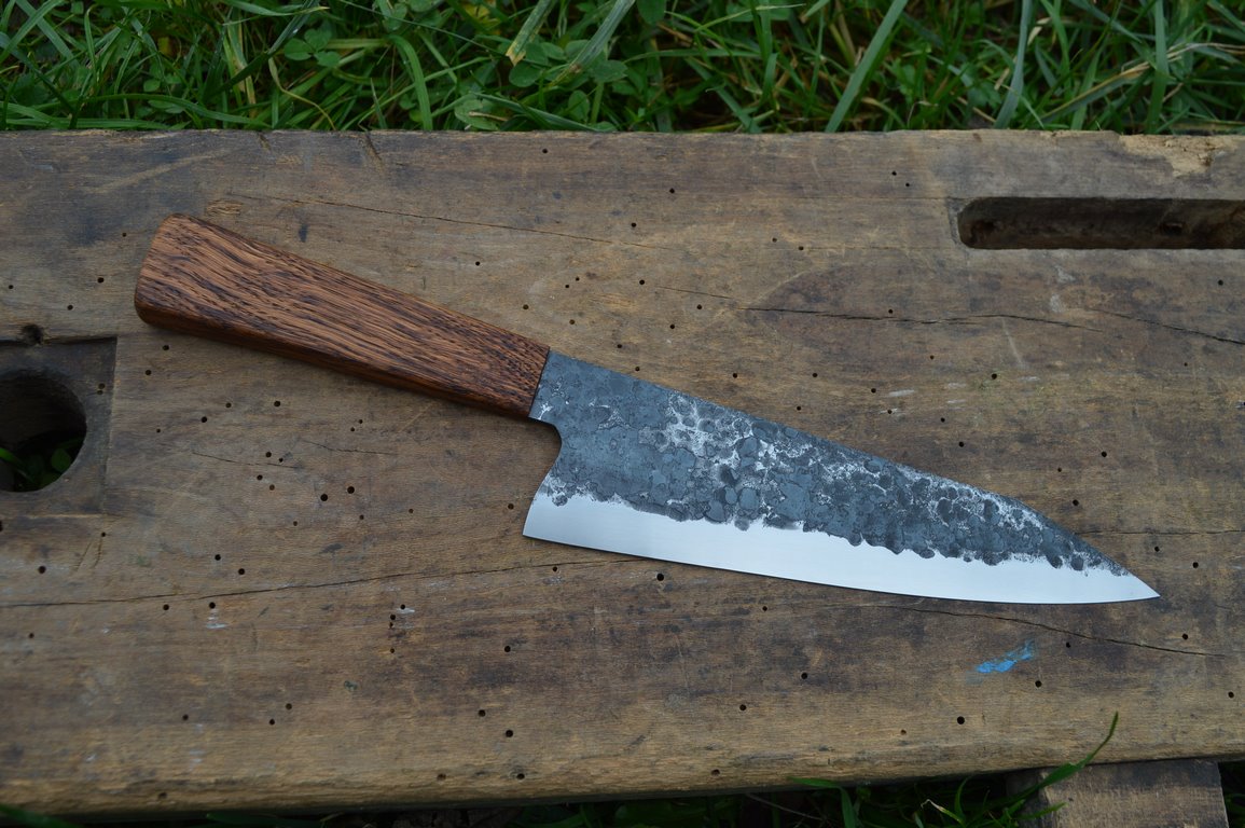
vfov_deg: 36.8
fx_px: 1244
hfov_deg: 53.2
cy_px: 414
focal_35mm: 36
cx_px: 622
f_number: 5.6
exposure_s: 1/125
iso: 220
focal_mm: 24
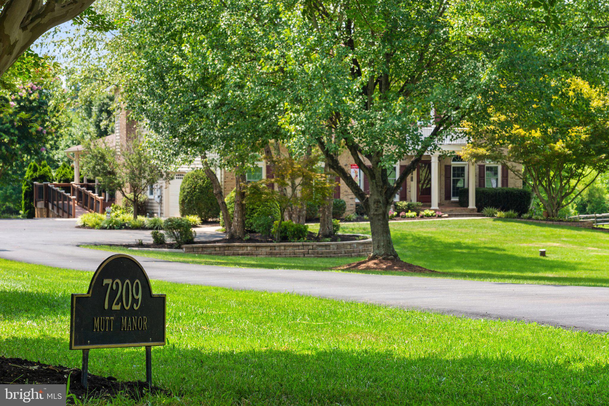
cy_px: 203
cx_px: 304
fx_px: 1590
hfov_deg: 21.7
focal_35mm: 94
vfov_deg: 14.5
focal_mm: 94
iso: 200
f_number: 13
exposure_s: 1/60
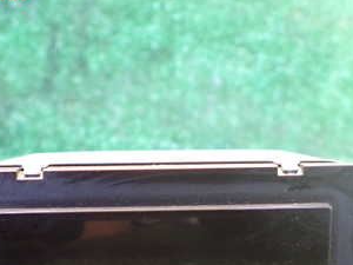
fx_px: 510
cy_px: 241
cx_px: 165
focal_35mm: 50
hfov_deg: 38.2
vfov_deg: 28.0
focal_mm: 4.5
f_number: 2
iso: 800
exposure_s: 1/50
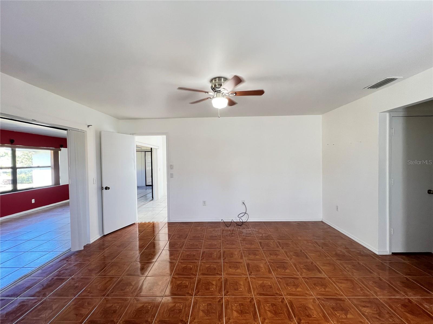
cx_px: 216
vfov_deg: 89.9
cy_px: 162
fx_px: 163
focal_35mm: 13
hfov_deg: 106.2
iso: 160
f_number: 1.8
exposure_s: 1/60
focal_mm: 1.57
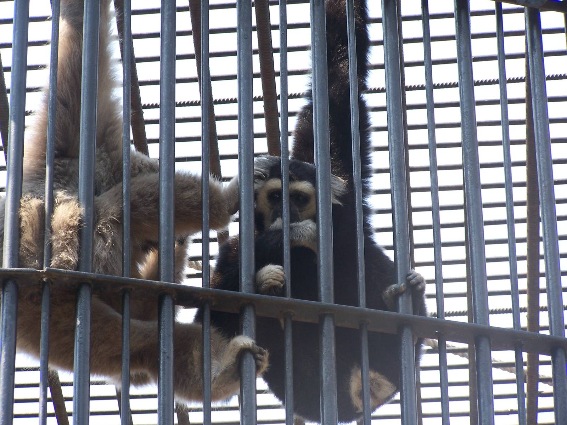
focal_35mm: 189
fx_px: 3096
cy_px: 212
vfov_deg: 7.9
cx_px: 284
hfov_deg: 10.5
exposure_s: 1/200
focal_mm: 31.3
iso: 80
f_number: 3.2
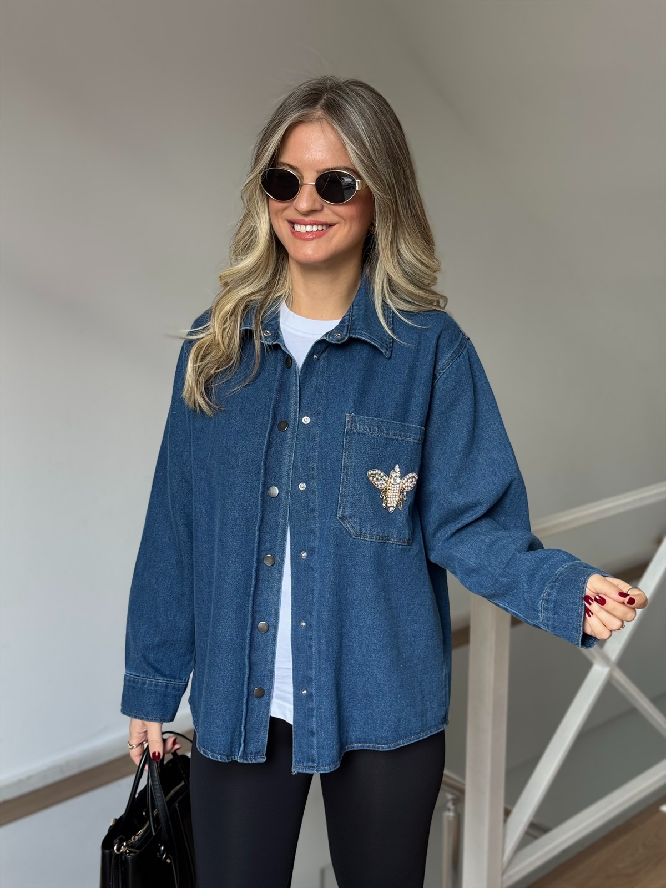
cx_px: 333
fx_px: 1231
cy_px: 444
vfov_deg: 39.7
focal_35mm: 48
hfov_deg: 30.3
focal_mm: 6.76
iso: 50
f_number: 1.78
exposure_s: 1/170
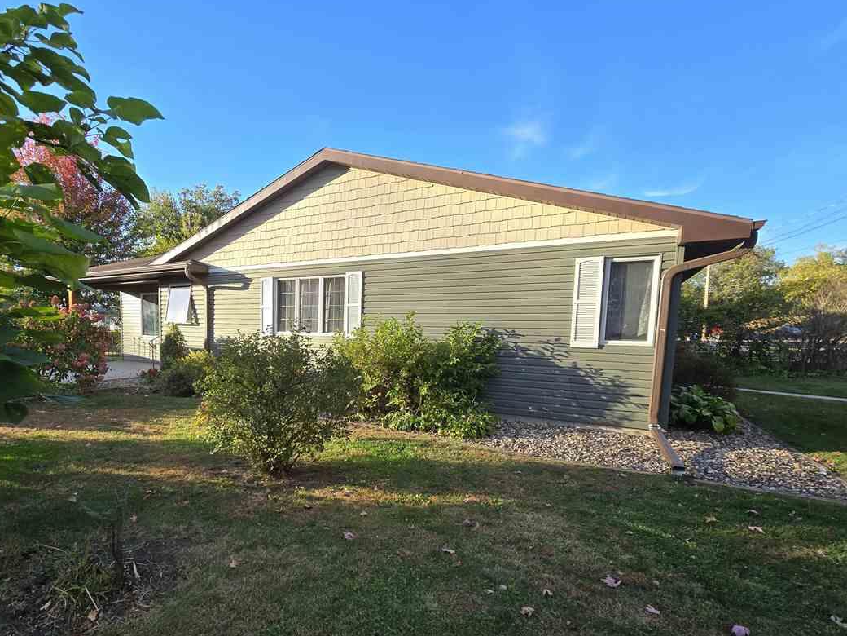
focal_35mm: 16
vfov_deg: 77.5
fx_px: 391
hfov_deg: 93.1
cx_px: 332
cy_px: 369
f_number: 2.2
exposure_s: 1/505
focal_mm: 2.2
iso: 50
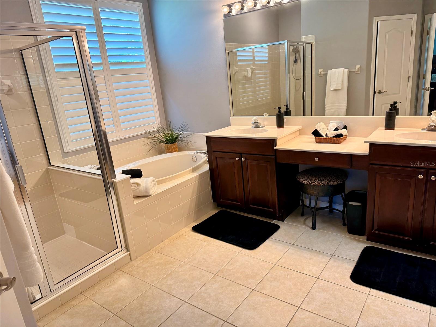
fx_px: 302
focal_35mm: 24
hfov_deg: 71.6
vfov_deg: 56.8
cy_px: 164
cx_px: 218
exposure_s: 1/120
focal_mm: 6.76
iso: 160
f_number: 1.78
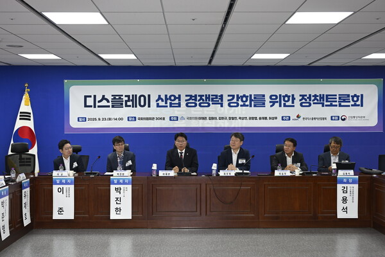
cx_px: 192
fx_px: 481
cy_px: 128
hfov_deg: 43.6
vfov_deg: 29.9
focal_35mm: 45
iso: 1000
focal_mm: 45
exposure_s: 1/125
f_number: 4.8
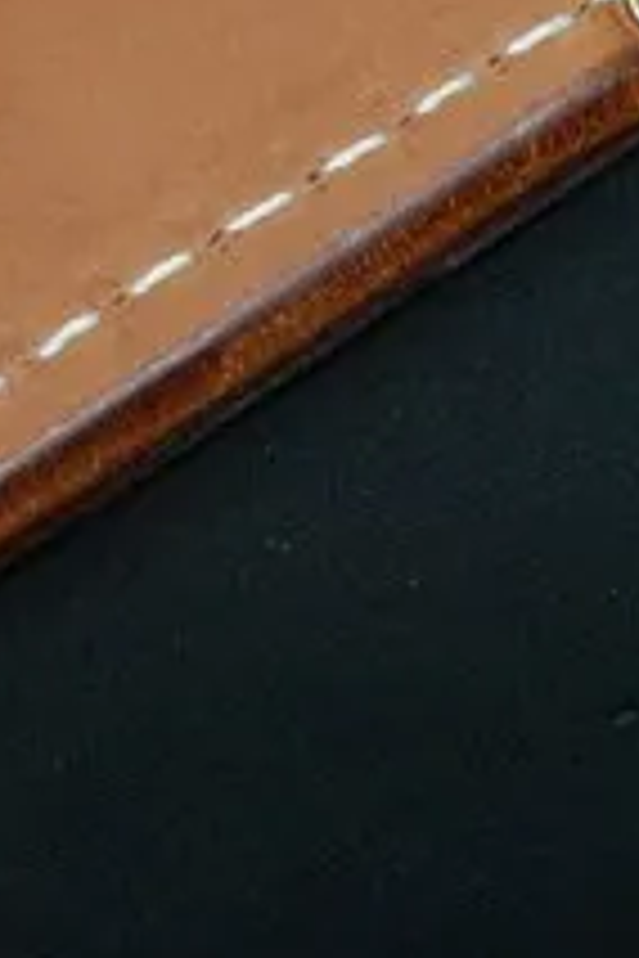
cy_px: -137
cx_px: 252
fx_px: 3142
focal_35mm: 118
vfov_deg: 16.7
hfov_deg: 11.6
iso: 1250
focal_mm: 12.76
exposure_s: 1/40
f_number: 11
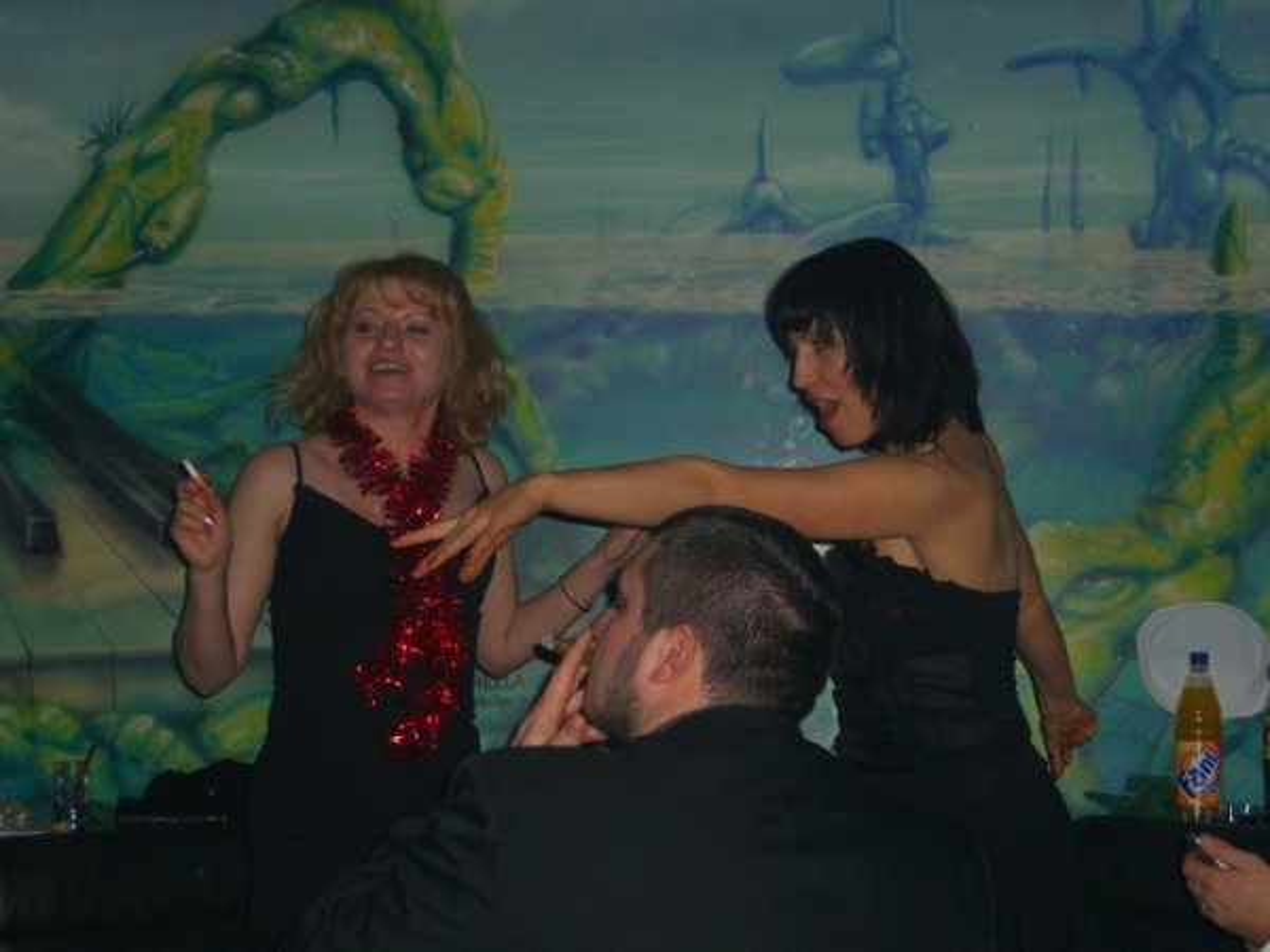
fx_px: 2495
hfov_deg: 28.6
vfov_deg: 21.6
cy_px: 476
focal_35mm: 68
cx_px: 635
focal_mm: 14.2
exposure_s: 1/60
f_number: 4
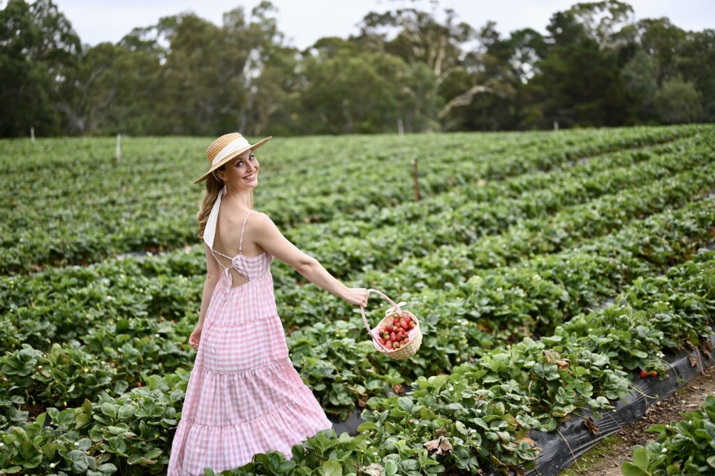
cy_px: 238
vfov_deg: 26.9
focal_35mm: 50
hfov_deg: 39.6
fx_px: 992
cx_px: 358
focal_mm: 50
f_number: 1.8
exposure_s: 1/1250
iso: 110
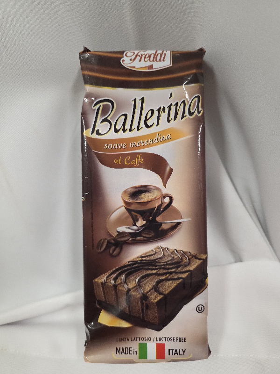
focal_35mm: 23
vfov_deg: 73.9
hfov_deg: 58.9
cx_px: 140
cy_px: 187
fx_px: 248
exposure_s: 1/101
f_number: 1.7
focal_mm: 6.3
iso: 640
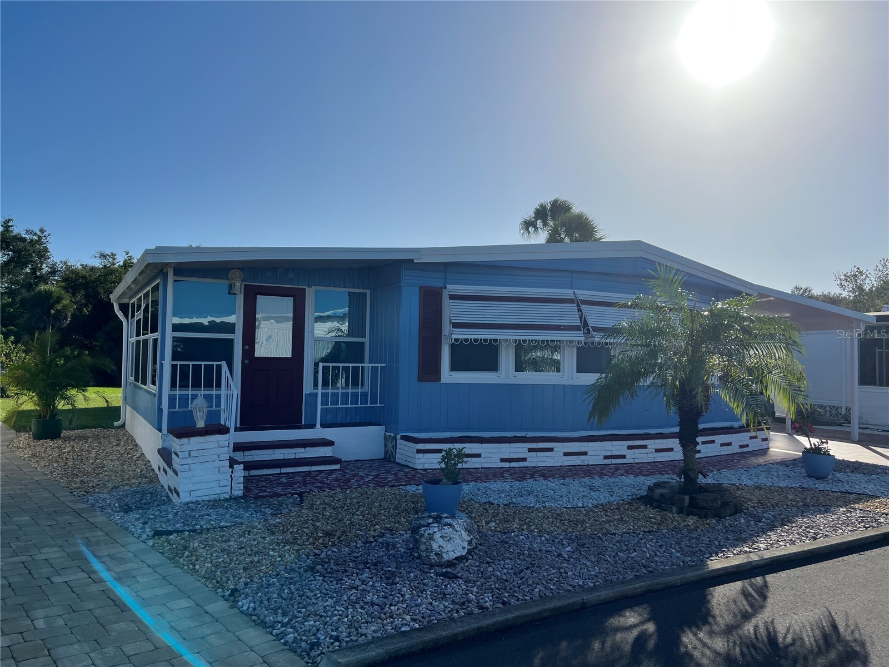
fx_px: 668
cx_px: 444
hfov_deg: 67.3
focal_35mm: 26
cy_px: 334
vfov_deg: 53.1
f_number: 1.6
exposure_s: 1/7353
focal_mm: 5.1
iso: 50
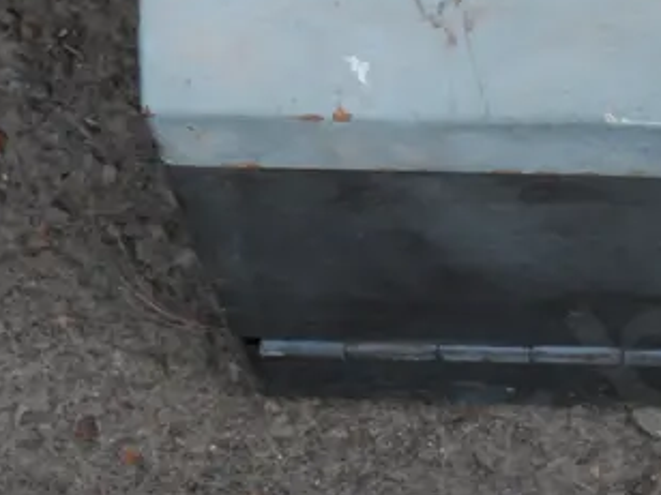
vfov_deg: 7.2
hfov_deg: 9.3
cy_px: 38
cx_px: 1088
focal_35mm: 206
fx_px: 3934
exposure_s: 1/160
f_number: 6.3
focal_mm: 31
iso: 200
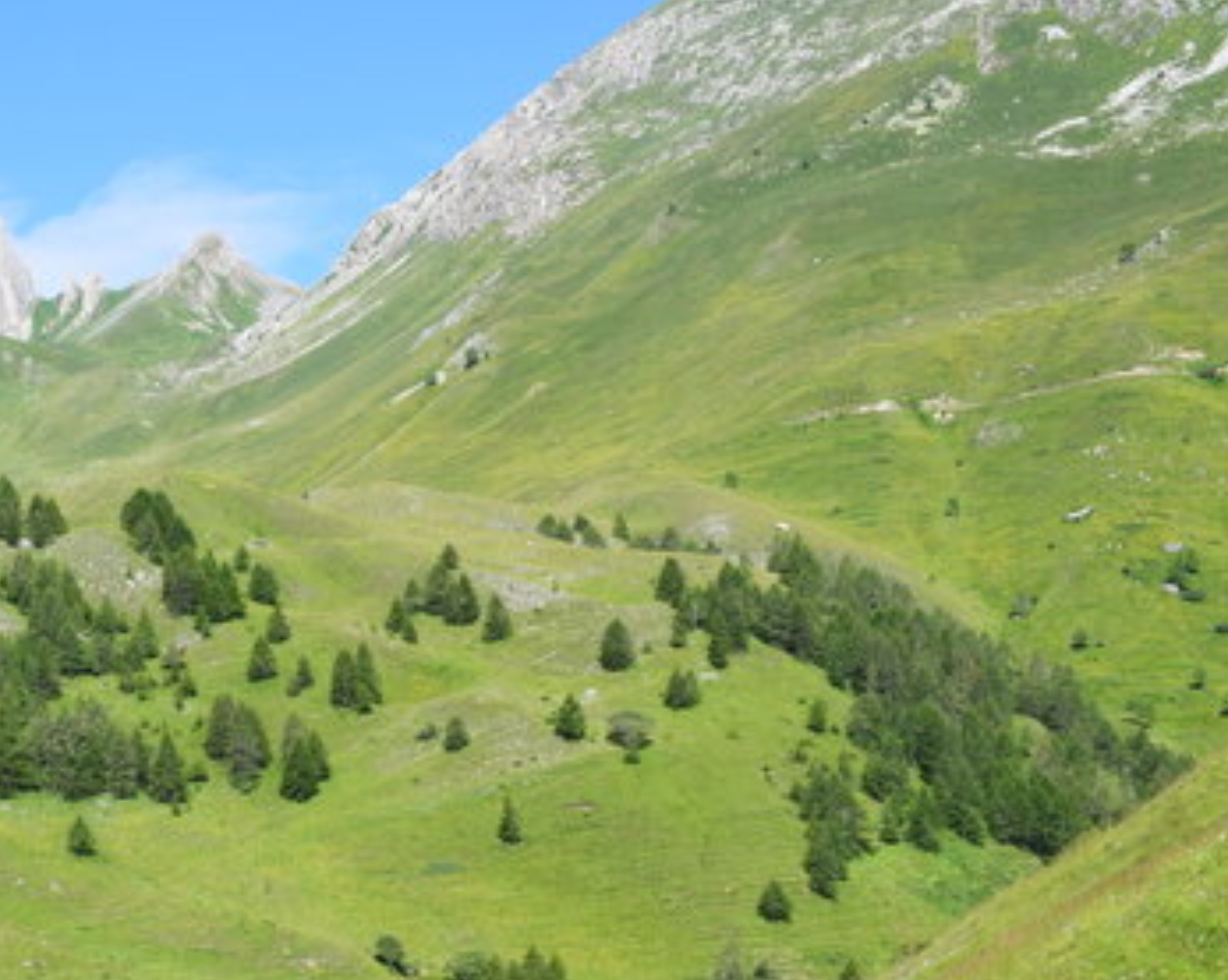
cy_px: 591
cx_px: -14
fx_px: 2542
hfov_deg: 25.7
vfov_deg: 21.8
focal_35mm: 70
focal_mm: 23
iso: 400
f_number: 11
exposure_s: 1/500
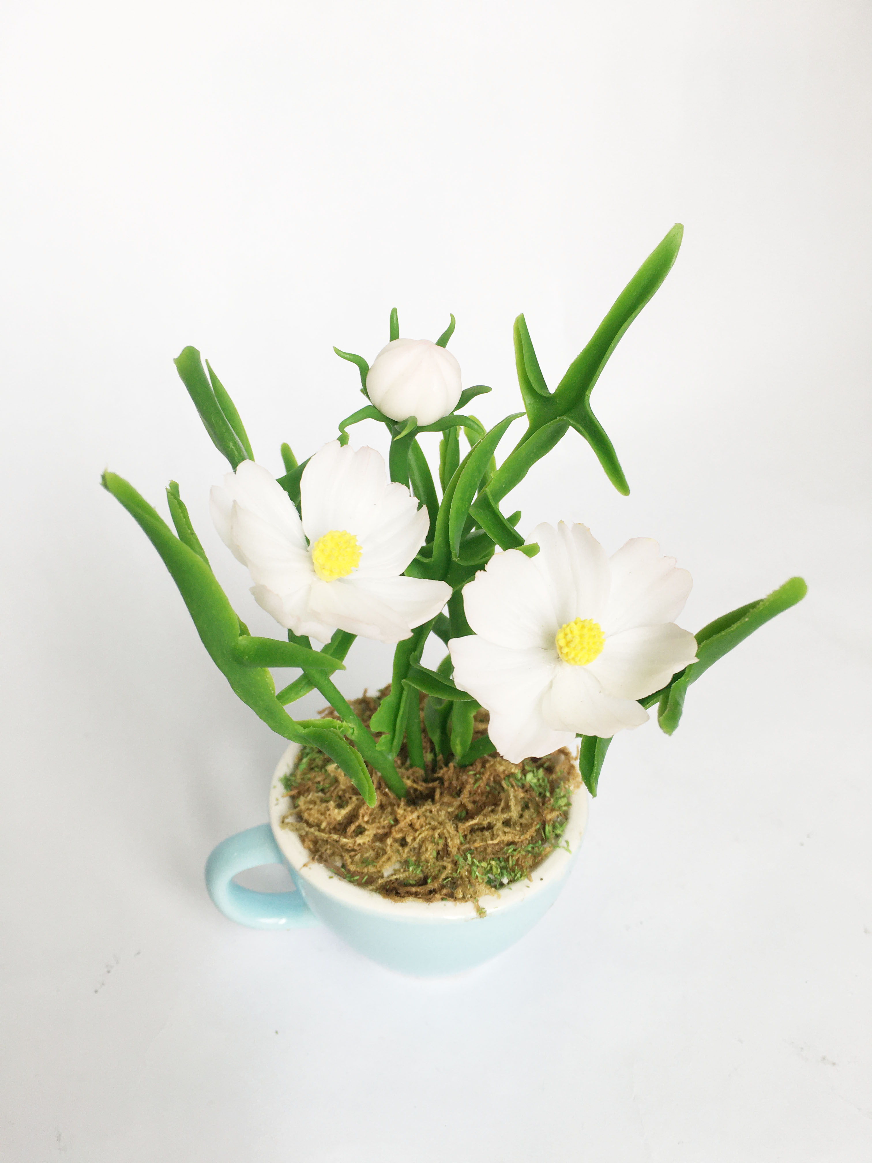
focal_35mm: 29
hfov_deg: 48.2
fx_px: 974
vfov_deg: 61.7
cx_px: 436
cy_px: 582
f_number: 2.2
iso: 32
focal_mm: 4.15
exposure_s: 1/100
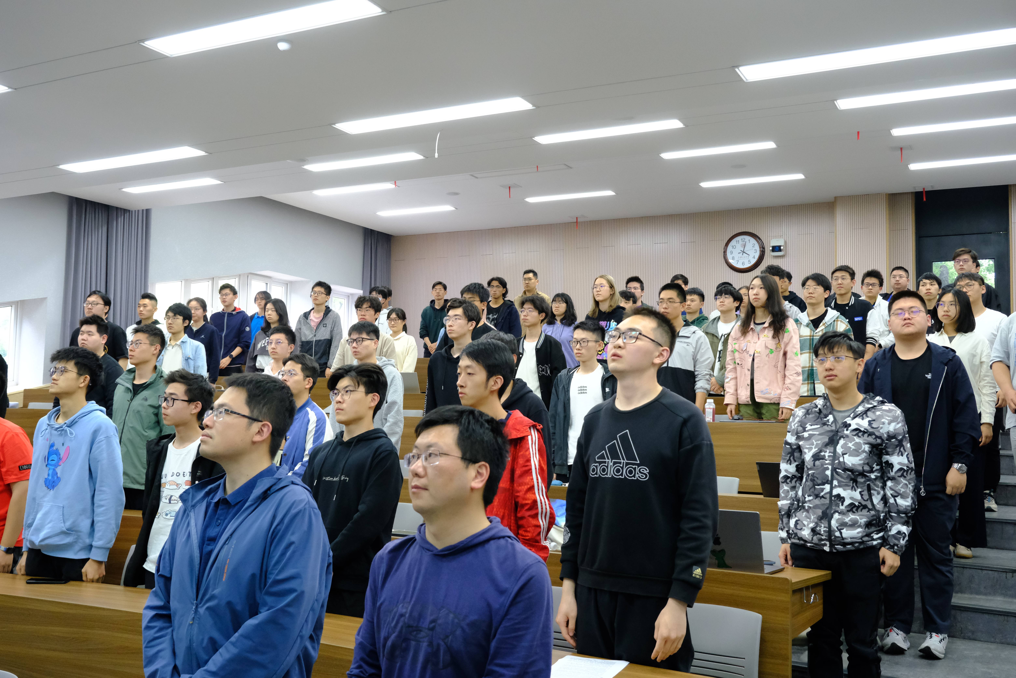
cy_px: 339
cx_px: 508
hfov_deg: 54.4
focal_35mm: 35
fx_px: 988
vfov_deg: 37.9
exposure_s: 1/80
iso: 3200
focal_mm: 23.5
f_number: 5.6
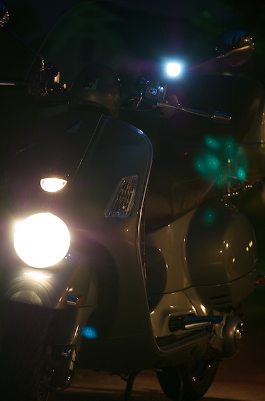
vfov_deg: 13.1
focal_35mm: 158
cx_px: 132
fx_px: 1749
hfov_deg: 8.7
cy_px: 200
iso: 200
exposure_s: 1/2
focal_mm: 105
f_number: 2.8
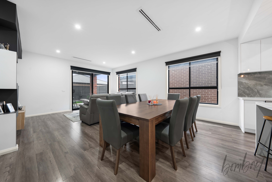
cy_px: 91
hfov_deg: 112.6
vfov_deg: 90.0
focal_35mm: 12
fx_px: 91
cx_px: 136
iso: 160
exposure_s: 1/4
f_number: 8
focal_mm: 12
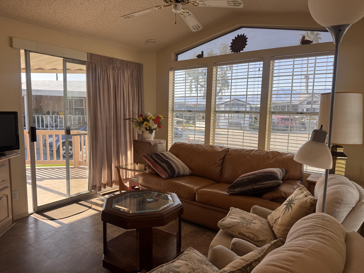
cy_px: 136
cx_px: 182
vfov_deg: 56.8
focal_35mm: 24
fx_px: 252
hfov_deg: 71.6
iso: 80
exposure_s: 1/639
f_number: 1.78
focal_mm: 6.76
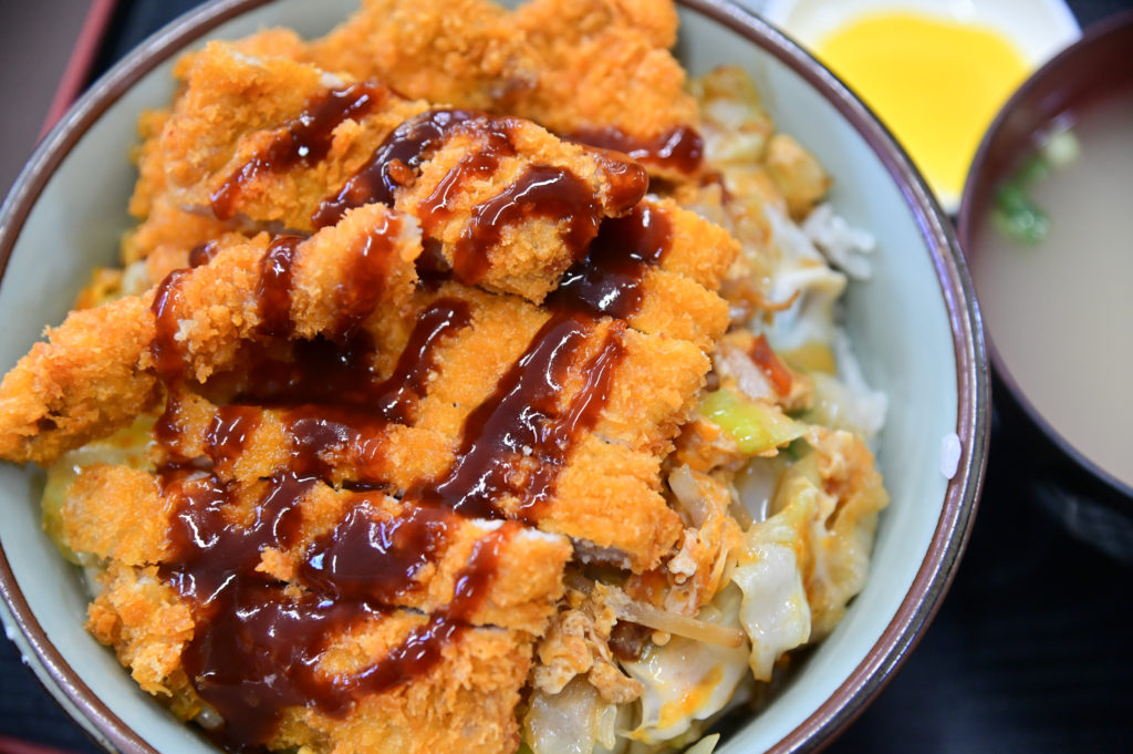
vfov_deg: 16.6
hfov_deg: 24.8
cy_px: 377
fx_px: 2579
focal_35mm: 82
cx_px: 566
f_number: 4
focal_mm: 82
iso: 800
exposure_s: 1/100
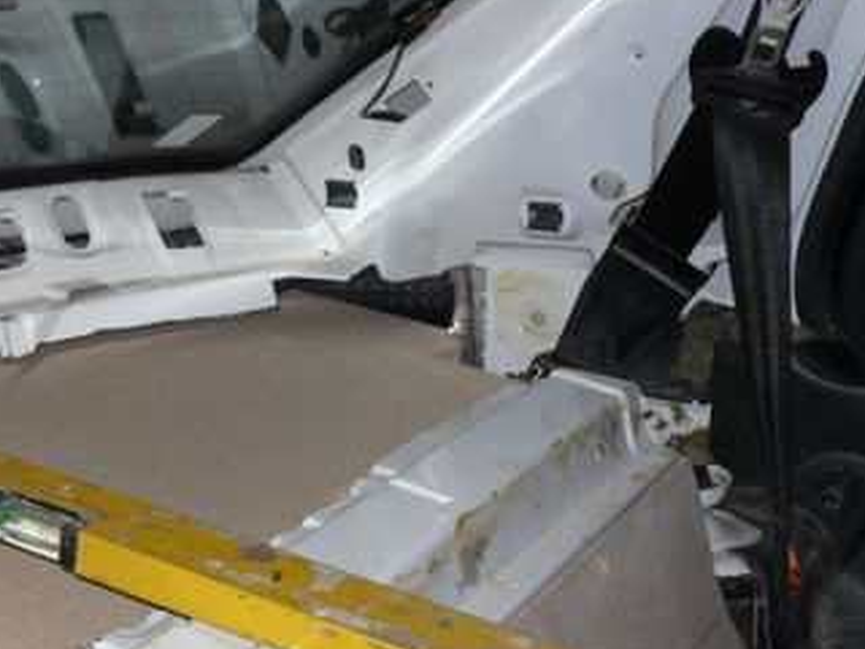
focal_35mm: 70
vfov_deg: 21.0
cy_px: 400
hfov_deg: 26.9
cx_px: 108
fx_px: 1749
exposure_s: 1/45
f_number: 3.5
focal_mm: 6.3
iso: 80
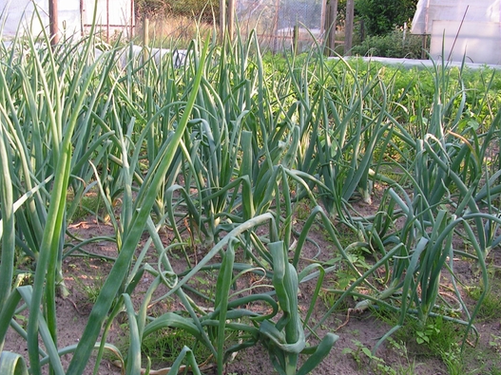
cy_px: 197
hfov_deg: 45.8
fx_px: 593
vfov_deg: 35.1
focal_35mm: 41
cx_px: 241
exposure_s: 1/80
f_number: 4.8
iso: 64
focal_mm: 6
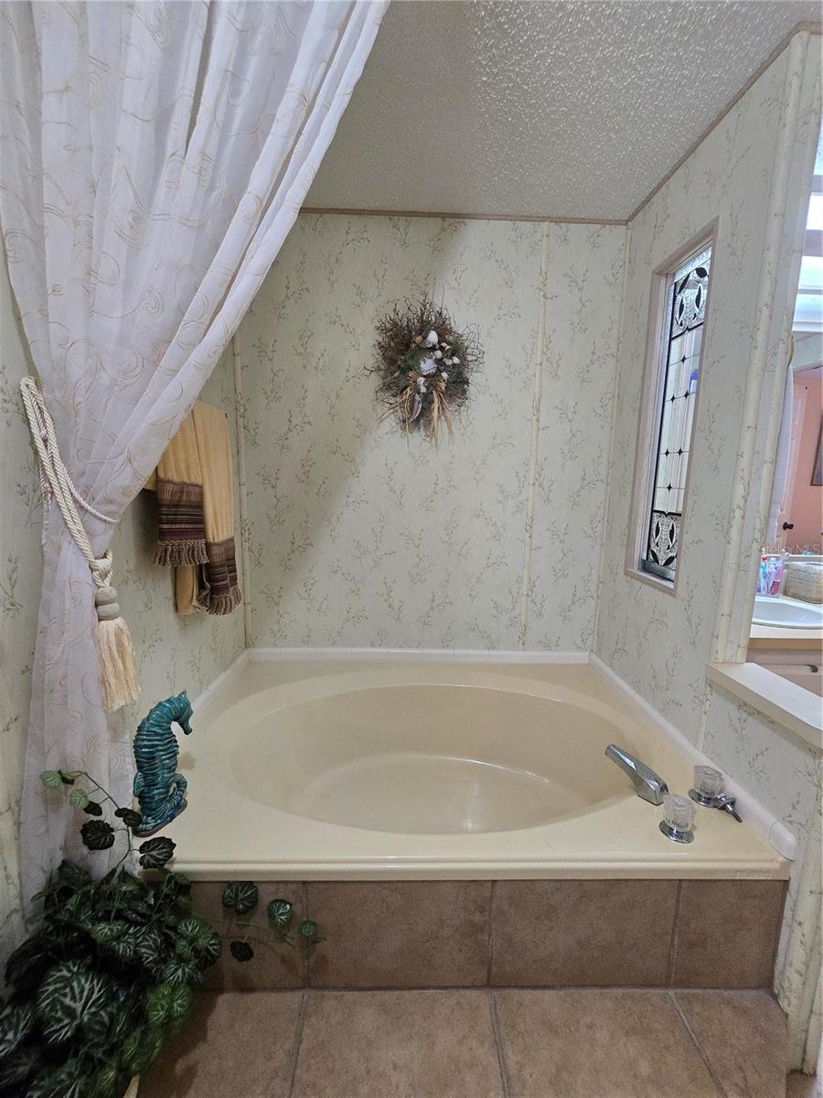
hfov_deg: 89.9
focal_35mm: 13
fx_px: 412
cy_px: 549
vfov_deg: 106.2
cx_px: 412
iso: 500
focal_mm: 2.2
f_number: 2.2
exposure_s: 1/60
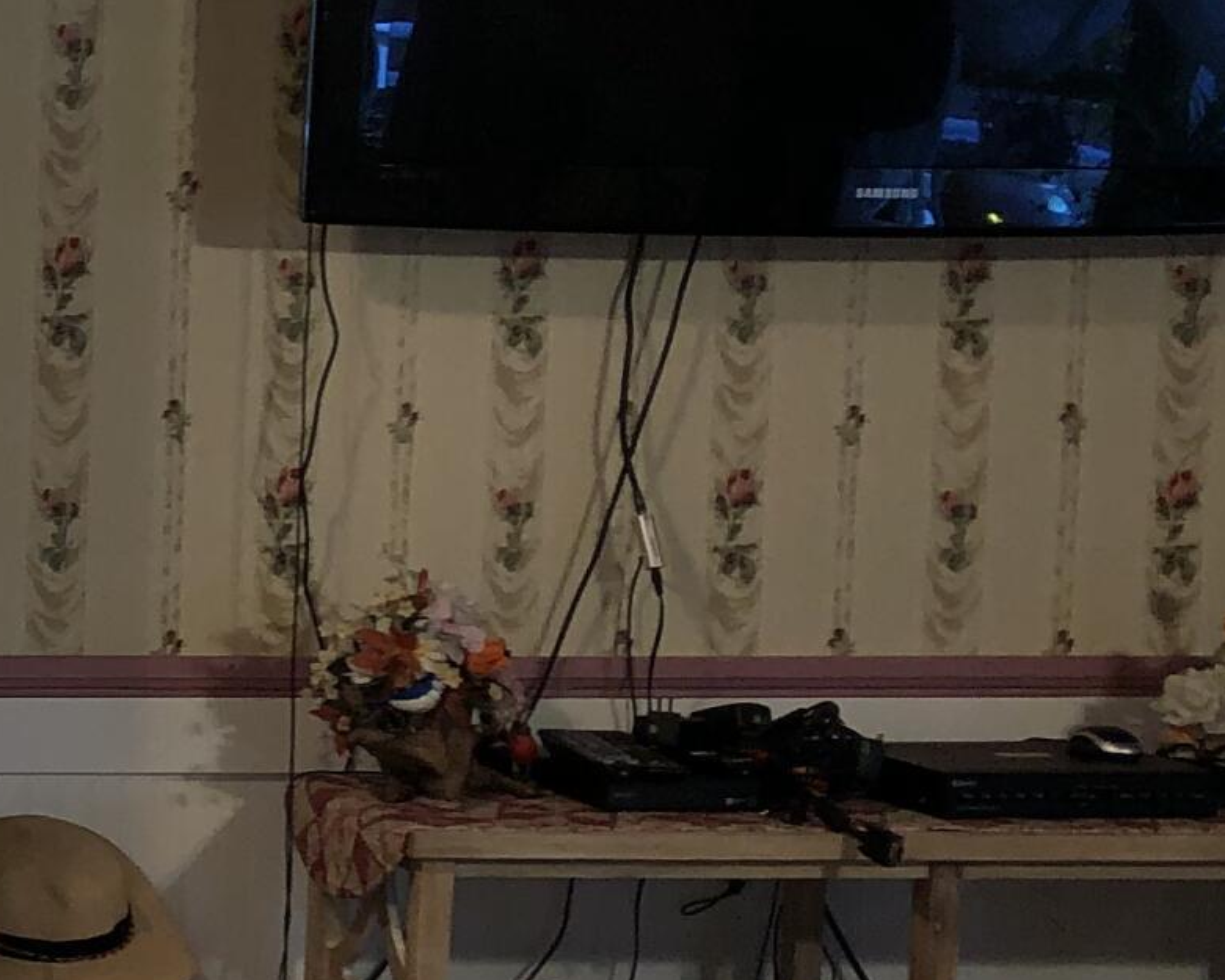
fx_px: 3807
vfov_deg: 14.6
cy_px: 657
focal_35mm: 105
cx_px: -932
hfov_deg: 15.8
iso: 50
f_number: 1.8
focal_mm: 3.99
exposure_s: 1/15
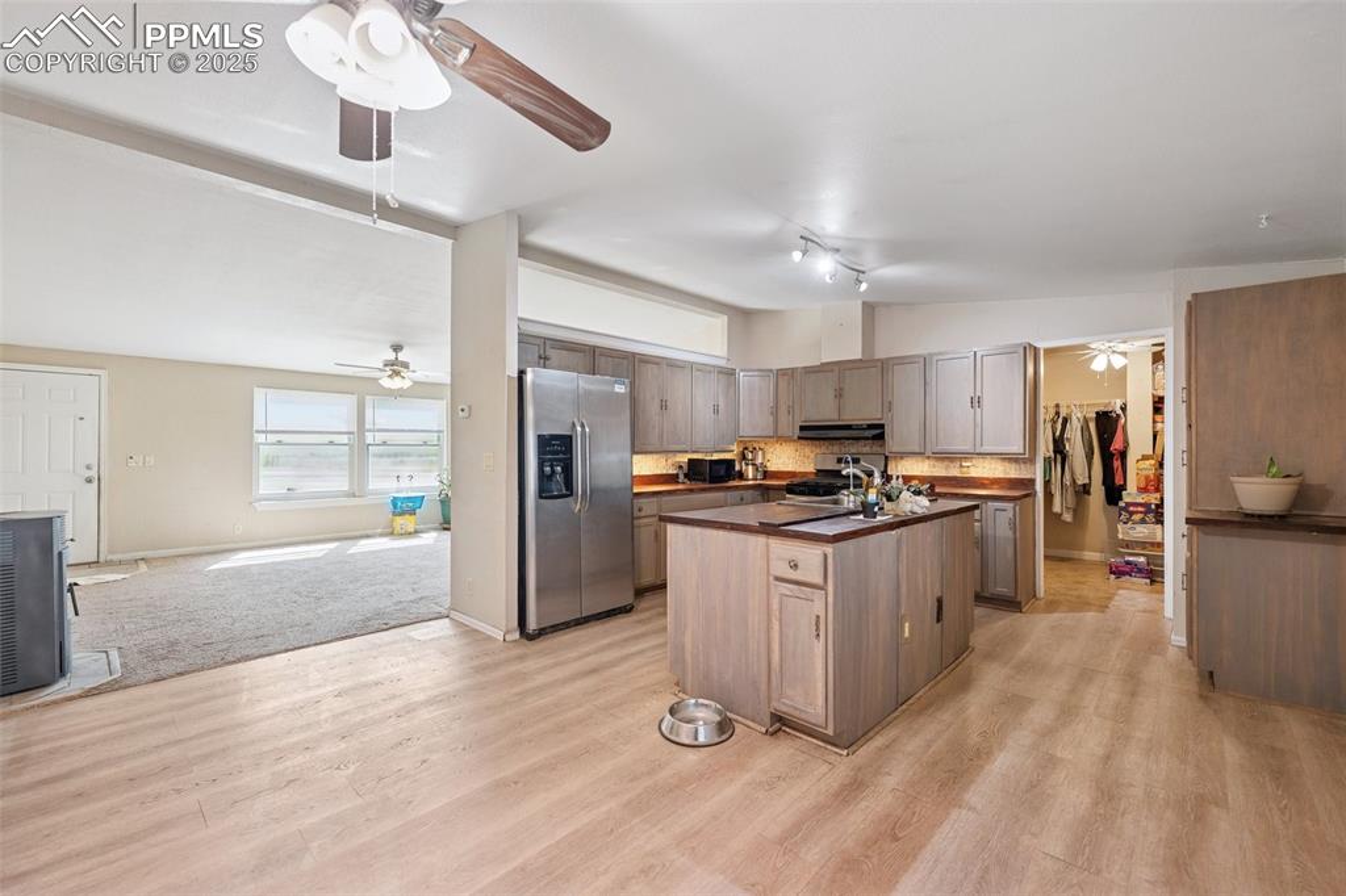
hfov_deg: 100.4
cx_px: 673
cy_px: 448
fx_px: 561
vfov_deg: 77.3
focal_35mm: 15
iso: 400
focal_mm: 15
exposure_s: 1/50
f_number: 2.8
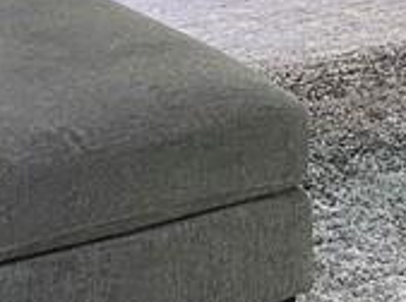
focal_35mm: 158
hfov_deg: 12.5
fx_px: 1849
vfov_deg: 9.1
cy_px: -161
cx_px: 187
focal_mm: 4.25
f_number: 1.8
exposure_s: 1/40
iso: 500
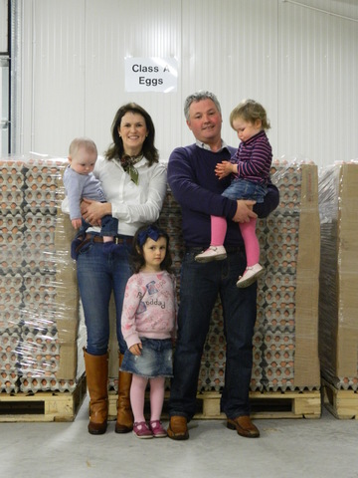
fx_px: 786
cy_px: 239
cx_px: 179
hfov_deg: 25.7
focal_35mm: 57
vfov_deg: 33.8
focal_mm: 10.2
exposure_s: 1/10
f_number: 3.8
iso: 500
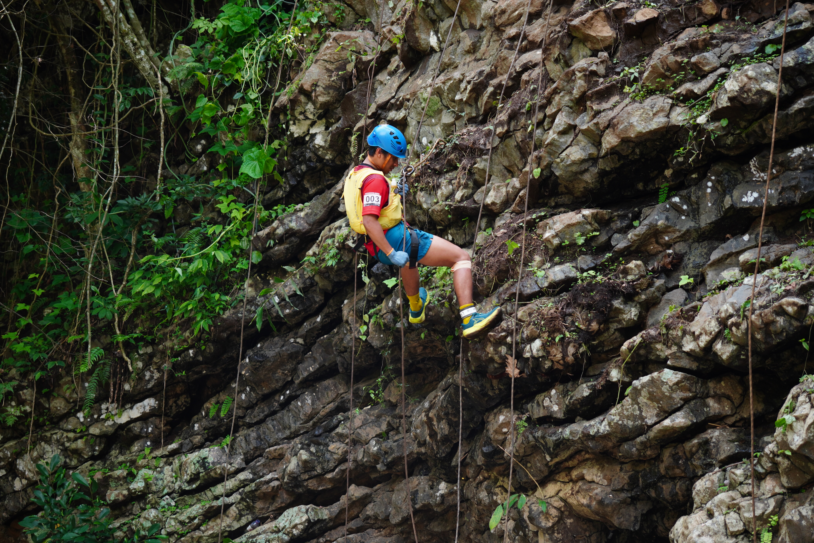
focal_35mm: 75
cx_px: 407
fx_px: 1697
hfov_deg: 27.0
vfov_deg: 18.2
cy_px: 272
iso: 160
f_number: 2.8
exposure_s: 1/250
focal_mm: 50
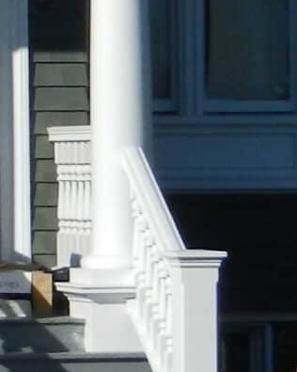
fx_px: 4142
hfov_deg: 4.0
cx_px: -429
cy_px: -137
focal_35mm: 377
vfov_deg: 5.1
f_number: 4.4
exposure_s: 1/1600
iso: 160
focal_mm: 9.4
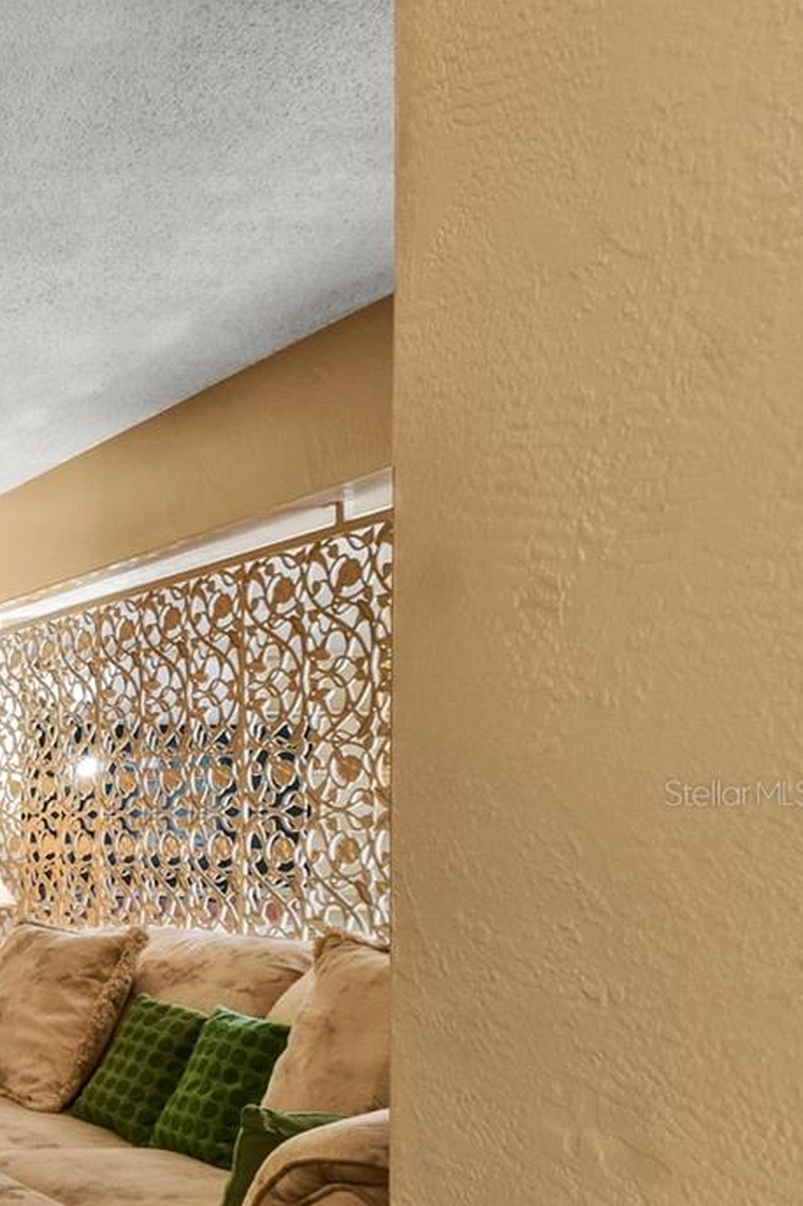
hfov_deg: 23.3
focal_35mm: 35
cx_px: -585
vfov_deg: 53.5
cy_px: 793
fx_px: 1172
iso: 100
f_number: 7.1
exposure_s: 1/2.5
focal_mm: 10
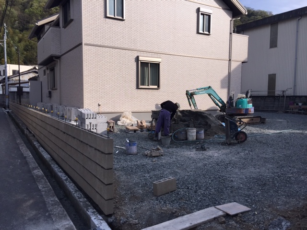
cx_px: 154
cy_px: 115
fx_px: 257
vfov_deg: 48.2
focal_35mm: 29
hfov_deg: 61.7
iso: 50
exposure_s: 1/1883
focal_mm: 4.15
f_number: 2.2
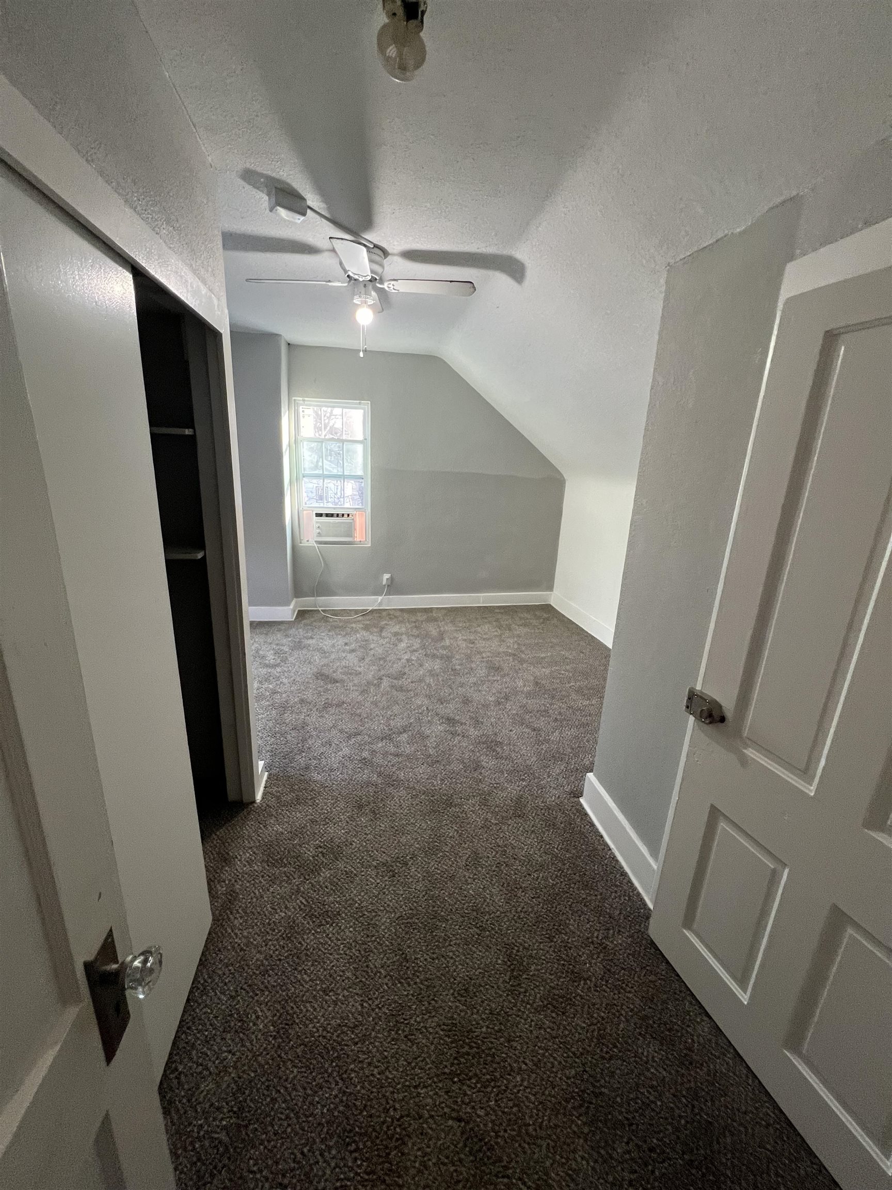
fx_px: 447
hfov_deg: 89.9
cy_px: 595
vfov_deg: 106.2
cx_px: 446
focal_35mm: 13
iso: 250
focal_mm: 1.57
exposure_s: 1/75
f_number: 1.8
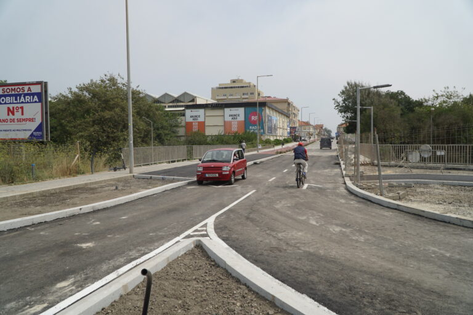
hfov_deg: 67.4
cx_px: 236
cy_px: 158
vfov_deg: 47.9
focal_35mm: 27
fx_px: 355
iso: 100
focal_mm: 18
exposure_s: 1/1600
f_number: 4
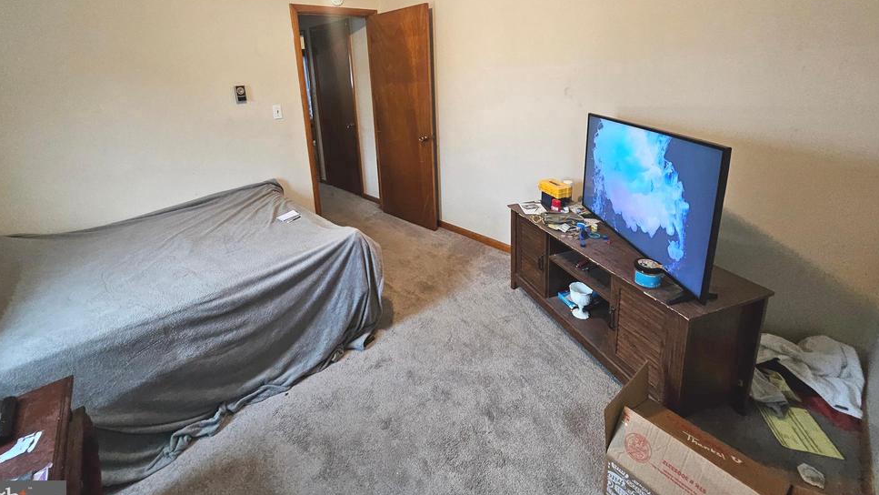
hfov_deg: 102.9
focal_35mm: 15
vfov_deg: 68.7
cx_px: 418
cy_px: 168
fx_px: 350
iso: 400
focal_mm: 1.74
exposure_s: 1/40
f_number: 2.2
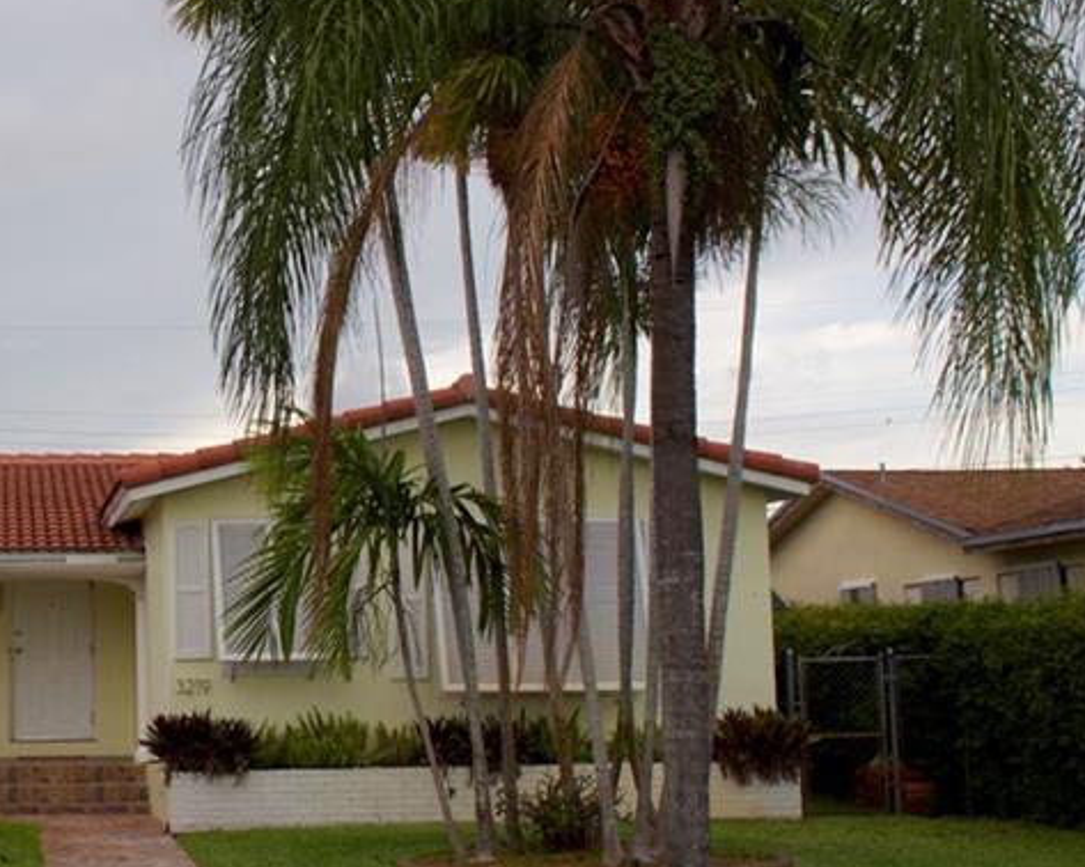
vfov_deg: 22.8
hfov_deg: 26.5
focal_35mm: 67
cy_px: 416
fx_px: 2151
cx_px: -44
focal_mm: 22
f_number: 13
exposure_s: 1/50
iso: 200
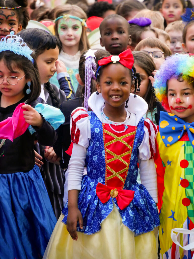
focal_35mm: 280
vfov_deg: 7.1
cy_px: 130
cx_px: 97
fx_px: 2091
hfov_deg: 5.3
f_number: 5.6
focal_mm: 140
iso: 2500
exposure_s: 1/1000
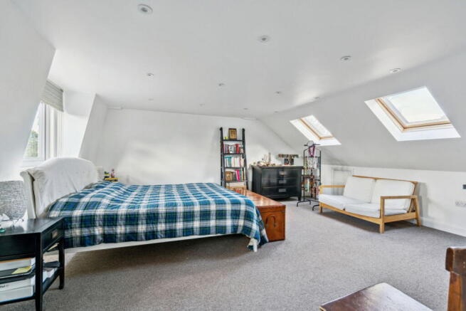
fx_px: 207
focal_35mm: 16
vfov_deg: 73.8
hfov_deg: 96.7
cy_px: 156
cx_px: 233
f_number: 7.1
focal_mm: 16
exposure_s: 1/25
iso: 640
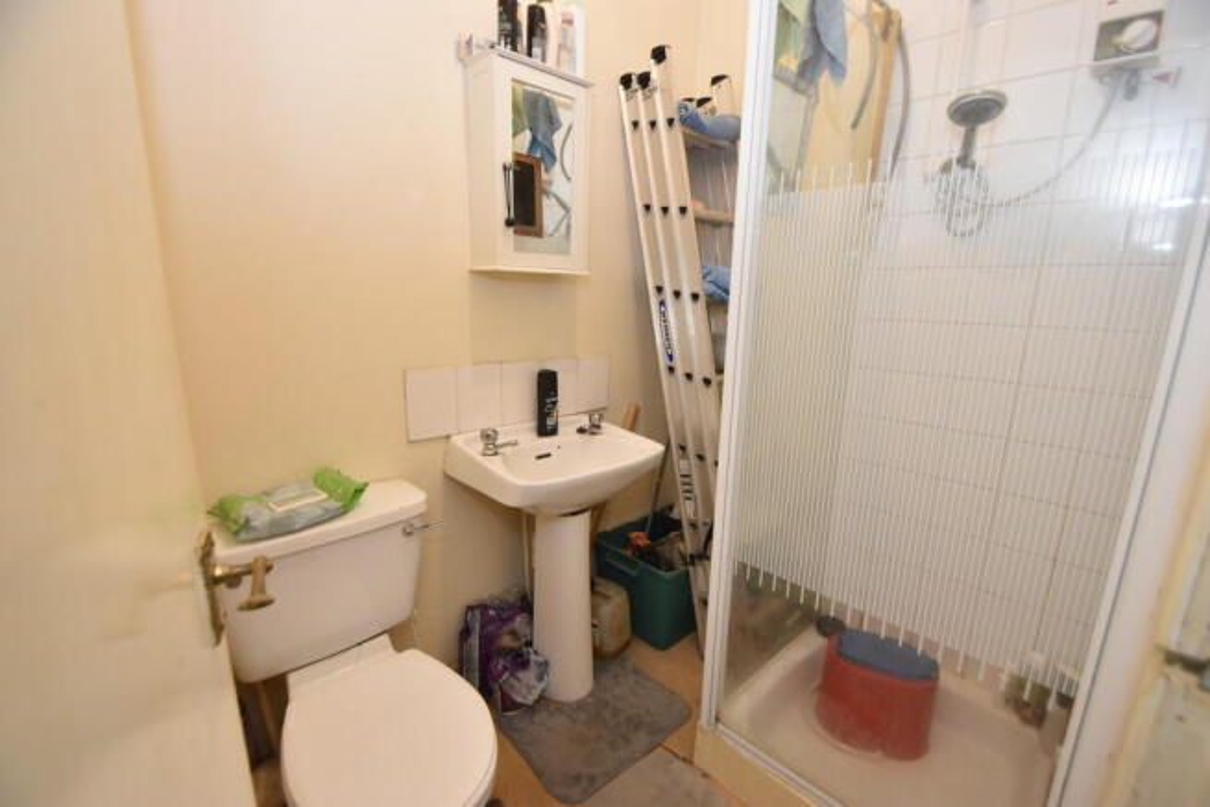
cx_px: 605
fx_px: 504
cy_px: 404
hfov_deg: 100.4
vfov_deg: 77.4
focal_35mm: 15
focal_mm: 10
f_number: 4
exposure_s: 1/60
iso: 800
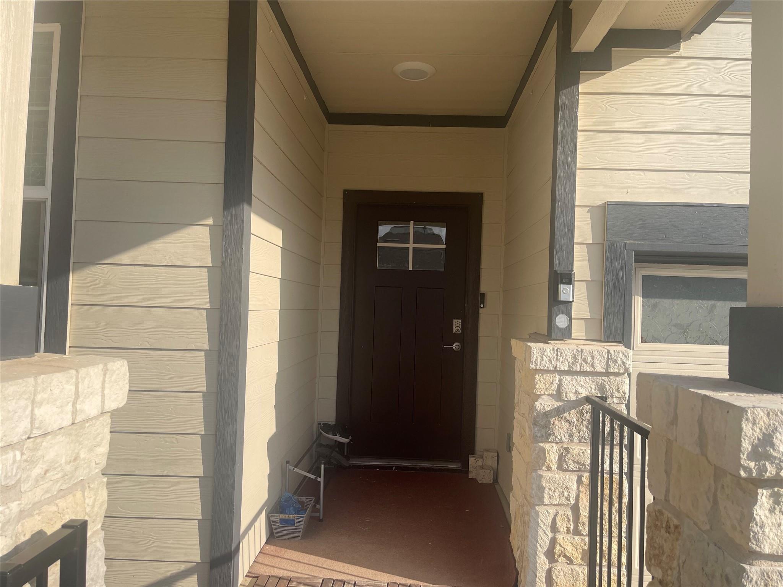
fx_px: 565
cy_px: 294
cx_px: 392
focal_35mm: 25
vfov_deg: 54.9
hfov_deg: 69.4
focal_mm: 5.1
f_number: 1.6
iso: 32
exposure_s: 1/2717
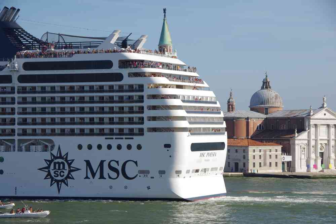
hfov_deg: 16.1
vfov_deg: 10.8
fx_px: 1190
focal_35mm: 128
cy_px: 112
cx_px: 168
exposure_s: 1/125
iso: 200
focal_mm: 85
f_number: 10
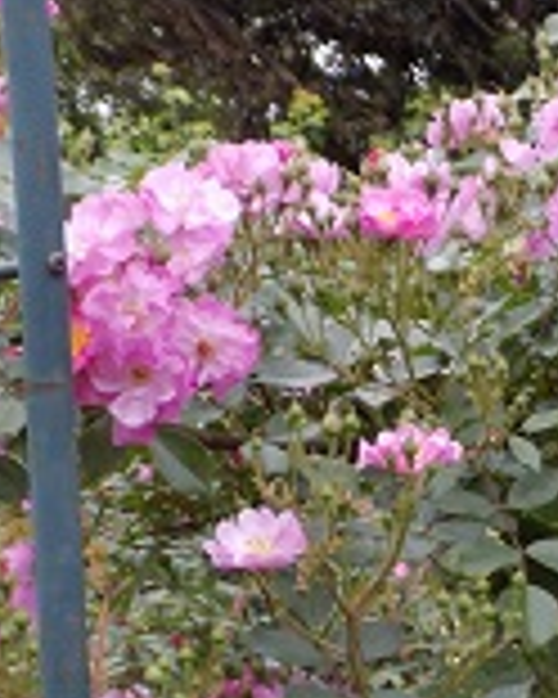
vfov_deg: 10.8
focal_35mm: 178
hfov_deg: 8.6
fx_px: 3675
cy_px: 509
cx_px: 720
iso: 320
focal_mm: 10.5
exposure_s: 1/30
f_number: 4
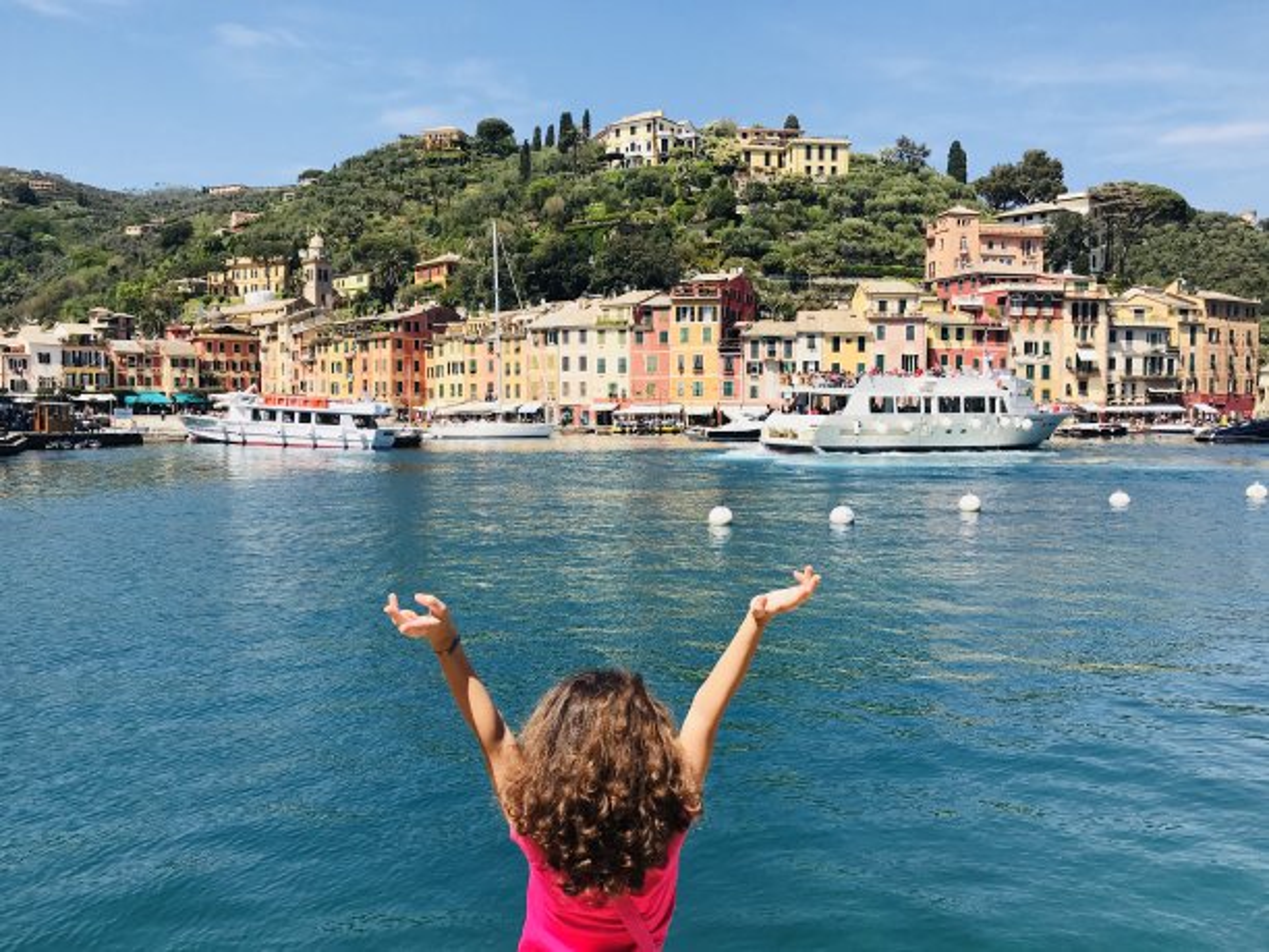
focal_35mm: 28
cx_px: 634
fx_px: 1026
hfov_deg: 63.4
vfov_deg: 49.7
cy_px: 476
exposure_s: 1/2283
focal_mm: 3.99
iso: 20
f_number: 1.8
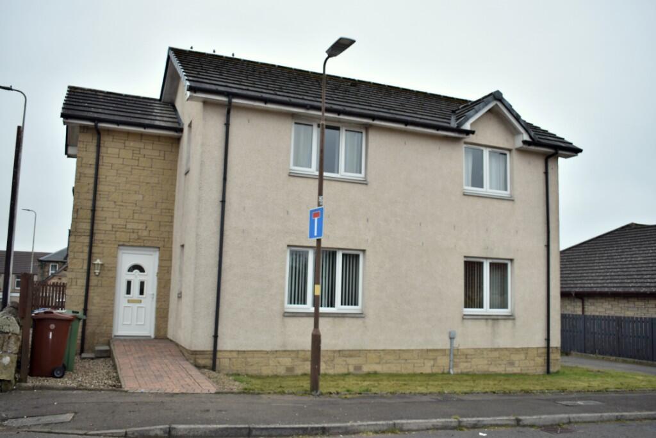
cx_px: 328
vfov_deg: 40.0
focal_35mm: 33
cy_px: 219
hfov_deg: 57.2
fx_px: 601
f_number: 4.5
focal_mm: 22
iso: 100
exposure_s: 1/100
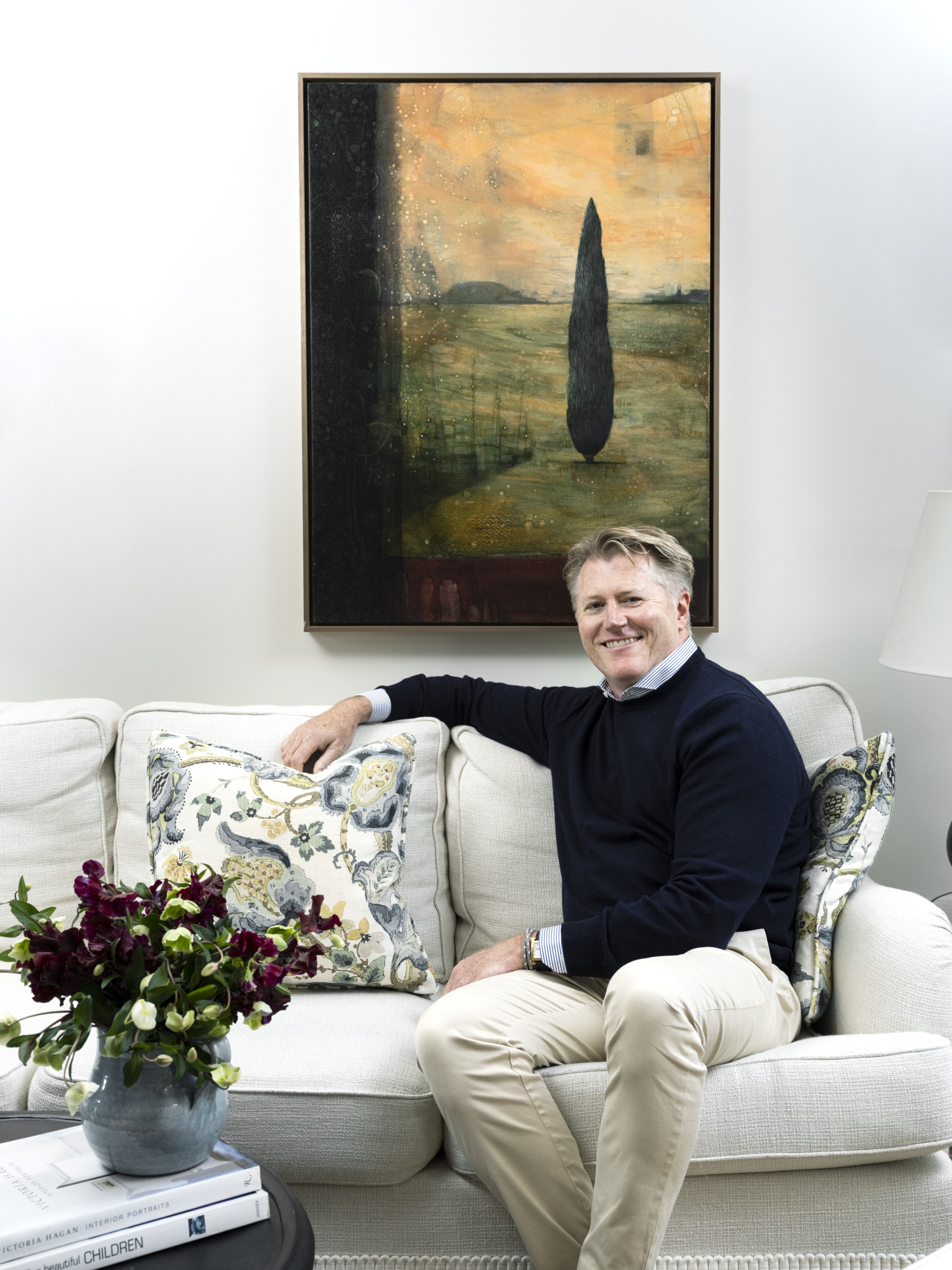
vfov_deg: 43.9
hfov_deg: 33.6
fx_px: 1577
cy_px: 635
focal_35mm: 43
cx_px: 476
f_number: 8
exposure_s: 1/40
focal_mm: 54.6
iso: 640
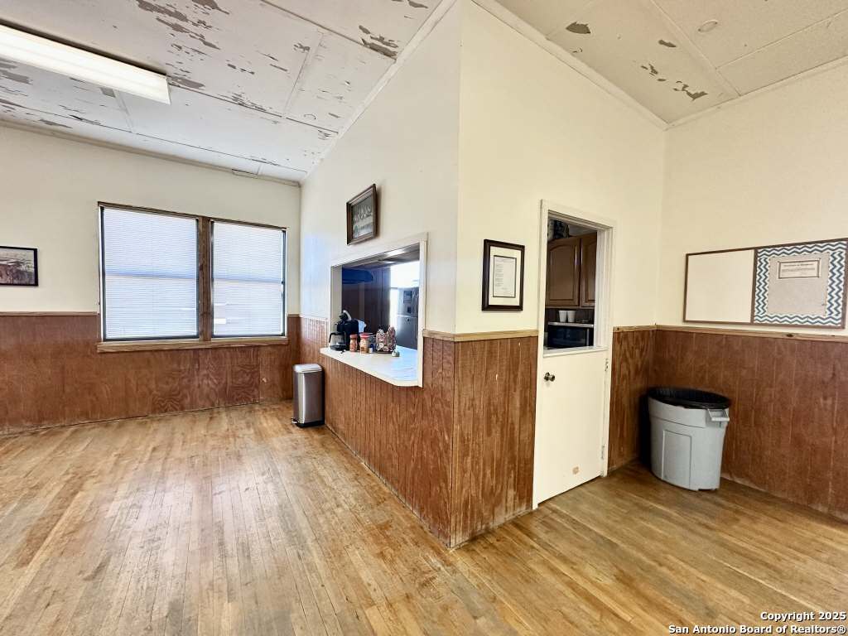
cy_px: 318
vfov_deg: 85.7
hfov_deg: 102.1
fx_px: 343
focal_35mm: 14
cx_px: 424
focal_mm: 2.22
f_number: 2.2
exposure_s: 1/120
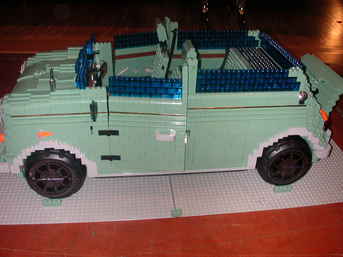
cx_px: 172
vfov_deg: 38.7
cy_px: 128
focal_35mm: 37
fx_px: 367
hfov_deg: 50.1
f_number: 4.5
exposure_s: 1/59.9
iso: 100
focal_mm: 5.6
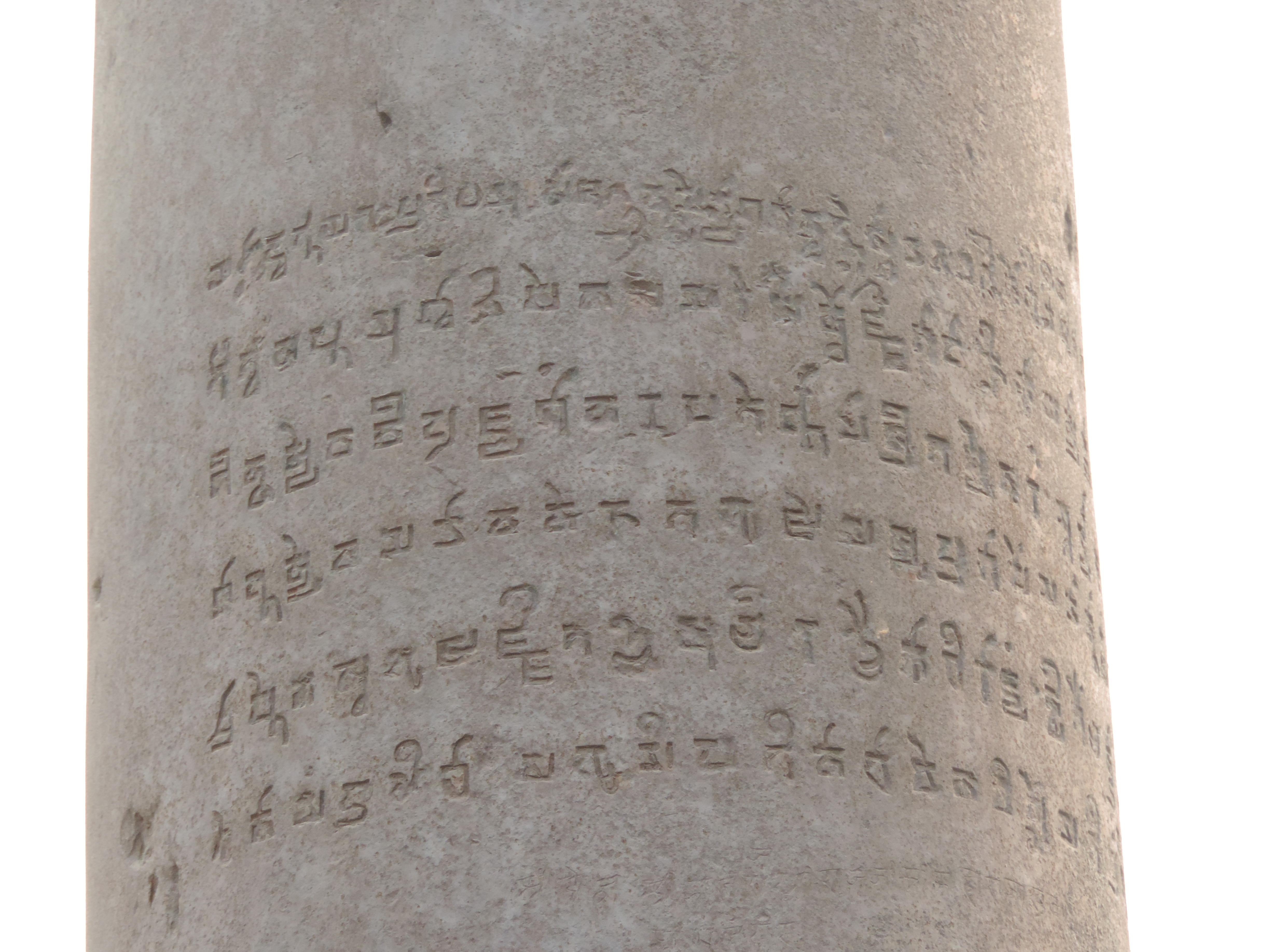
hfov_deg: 8.8
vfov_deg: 6.6
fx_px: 8255
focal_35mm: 225
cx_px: 635
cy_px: 476
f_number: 4.6
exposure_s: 1/200
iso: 280
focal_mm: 40.1
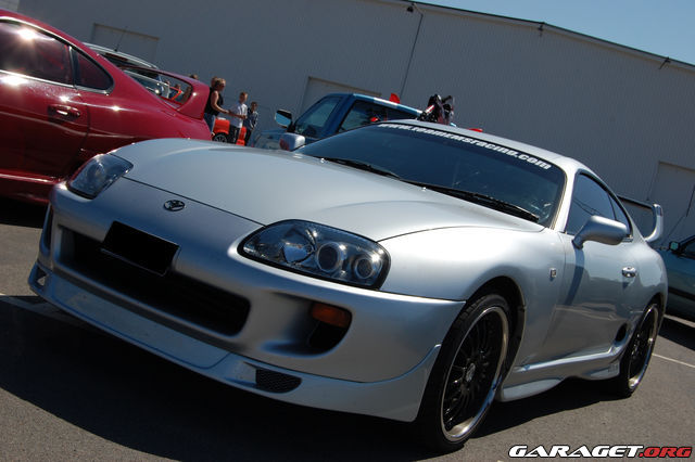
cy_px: 231
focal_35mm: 48
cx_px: 348
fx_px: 926
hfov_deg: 41.1
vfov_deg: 28.0
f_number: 11
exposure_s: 1/500
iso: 200
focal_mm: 32
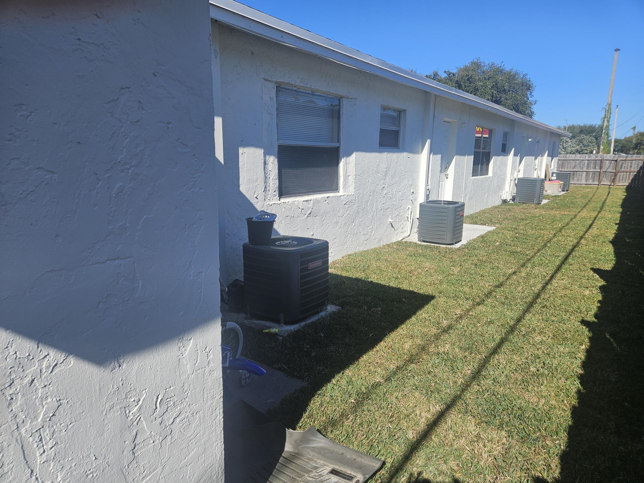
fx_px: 428
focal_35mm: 23
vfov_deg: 58.9
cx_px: 322
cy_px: 242
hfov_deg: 73.9
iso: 25
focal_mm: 5.4
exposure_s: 1/1894
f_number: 1.8
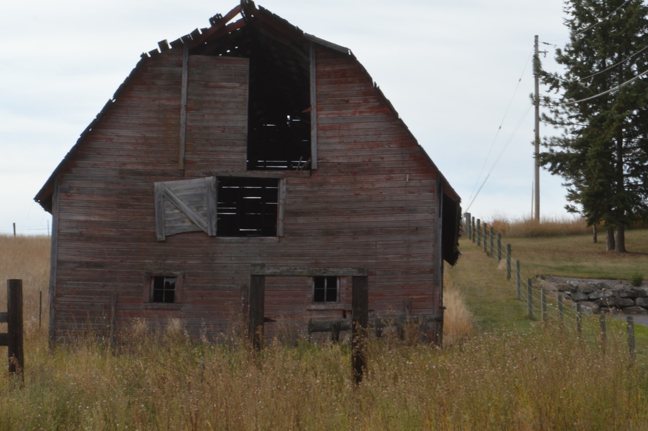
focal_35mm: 108
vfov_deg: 12.6
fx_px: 1942
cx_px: 196
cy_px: 133
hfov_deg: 18.9
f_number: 20
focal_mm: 48
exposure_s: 1/30
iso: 100
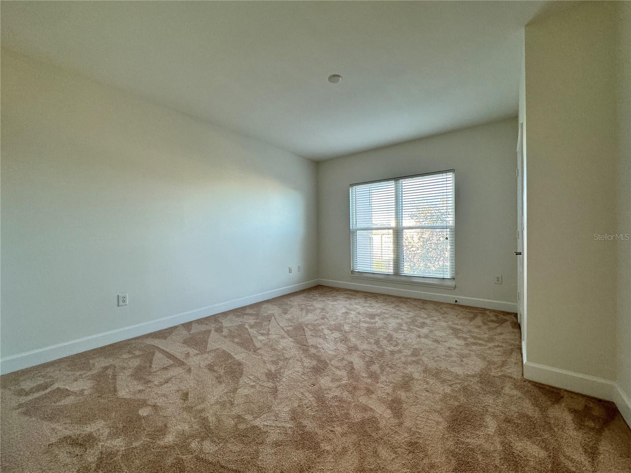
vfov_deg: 85.7
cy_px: 236
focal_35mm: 14
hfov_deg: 102.1
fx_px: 255
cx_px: 316
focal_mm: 2.22
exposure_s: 1/120
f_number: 2.2
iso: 200
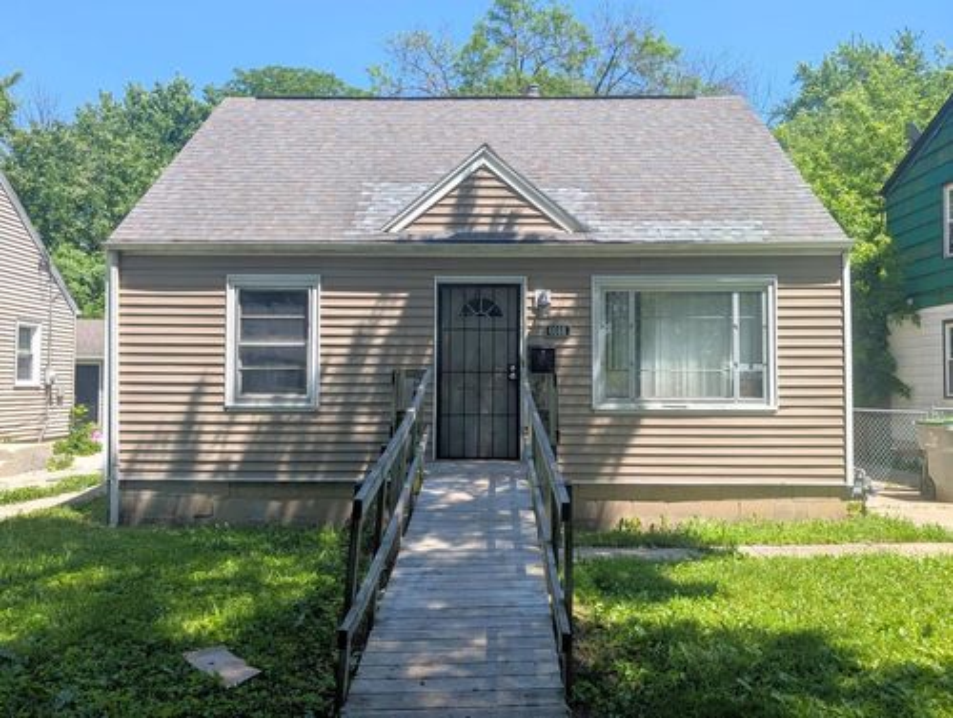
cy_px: 359
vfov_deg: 57.0
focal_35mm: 24
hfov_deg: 71.5
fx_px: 662
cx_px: 476
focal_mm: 6.9
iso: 18
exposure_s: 1/455
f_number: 1.68
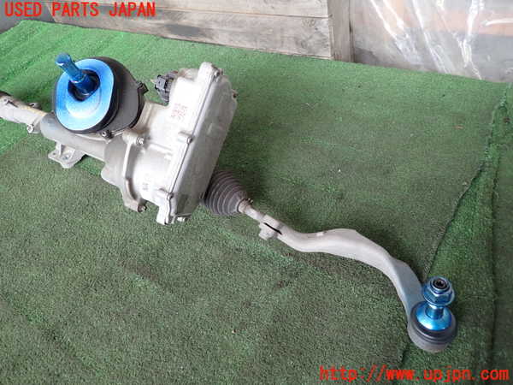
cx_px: 256
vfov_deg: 54.9
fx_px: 370
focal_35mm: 25
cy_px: 192
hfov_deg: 69.4
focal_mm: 4.5
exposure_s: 1/60
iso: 125
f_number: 2
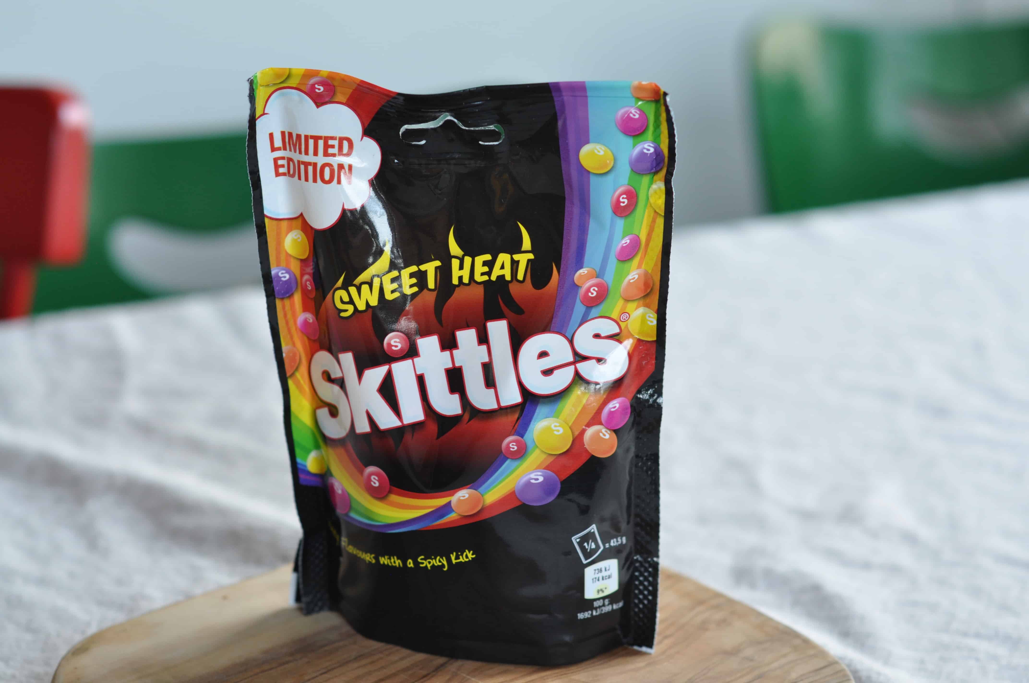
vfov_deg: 18.1
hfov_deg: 27.0
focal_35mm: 75
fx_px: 2141
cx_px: 514
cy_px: 342
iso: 400
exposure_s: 1/60
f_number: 4
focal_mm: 50
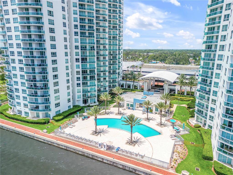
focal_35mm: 24
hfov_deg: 71.6
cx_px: 116
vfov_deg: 56.8
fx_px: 162
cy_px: 88
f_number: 1.7
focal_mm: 6.72
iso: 200
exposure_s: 1/2000
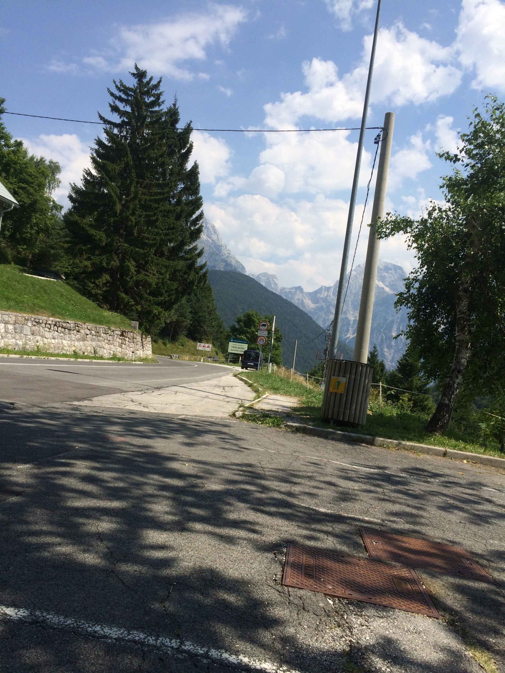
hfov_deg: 48.2
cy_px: 336
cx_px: 252
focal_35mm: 29
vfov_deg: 61.7
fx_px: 564
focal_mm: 4.15
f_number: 2.2
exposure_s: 1/2740
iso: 32
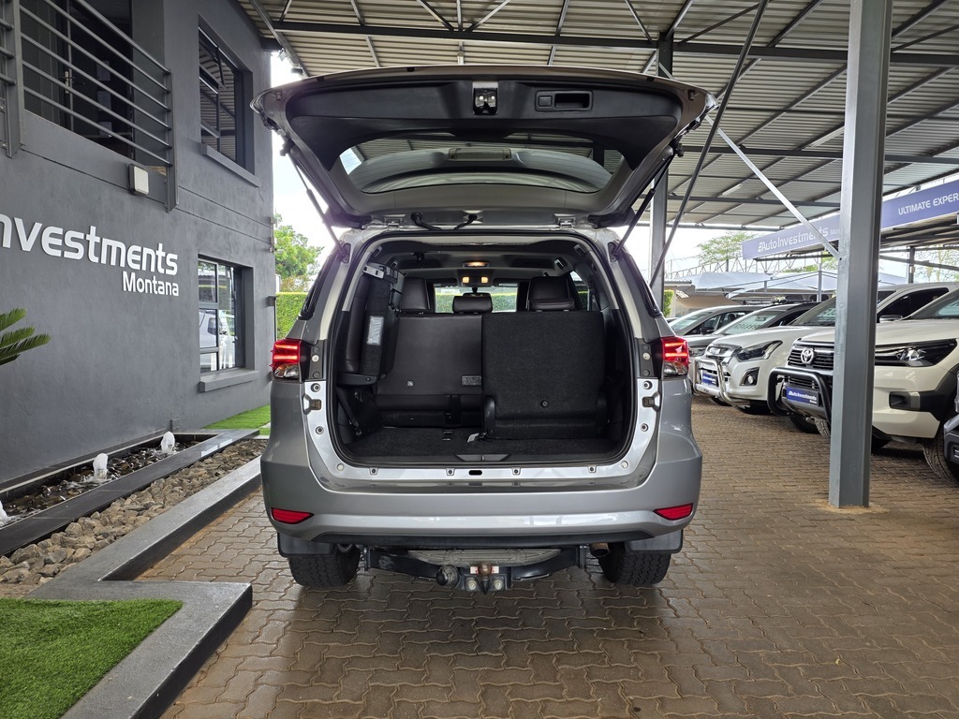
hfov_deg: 73.9
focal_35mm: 23
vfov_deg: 58.9
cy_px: 360
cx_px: 480
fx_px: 637
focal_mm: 6.25
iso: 80
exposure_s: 1/180
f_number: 1.7
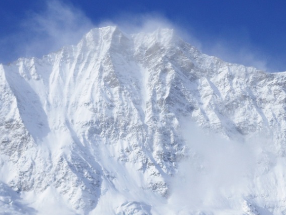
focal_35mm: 134
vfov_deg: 11.1
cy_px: 124
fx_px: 1107
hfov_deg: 14.7
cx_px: 137
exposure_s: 1/250
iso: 80
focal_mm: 13.2
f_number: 9.8
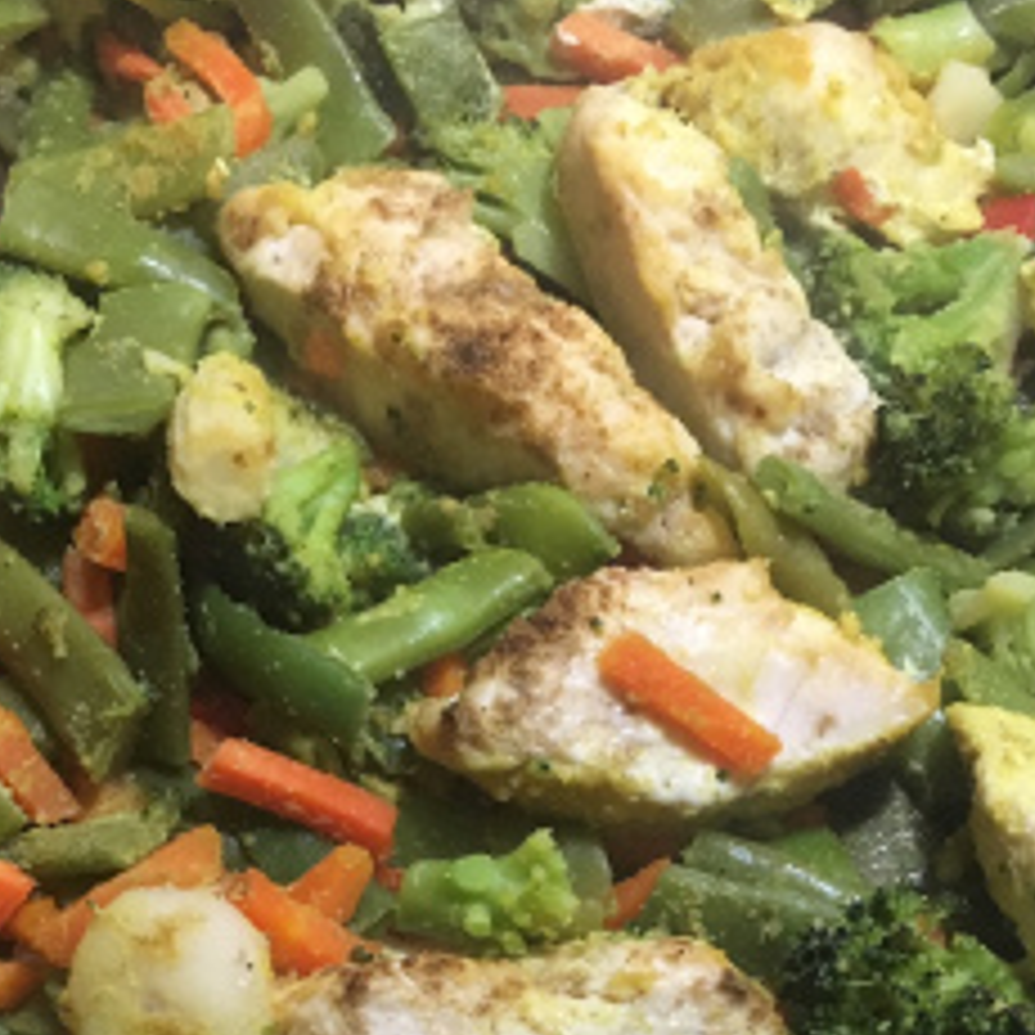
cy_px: 1058
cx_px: 540
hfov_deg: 30.0
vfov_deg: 28.1
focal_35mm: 57
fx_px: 1928
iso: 160
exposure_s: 1/30
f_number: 2.2
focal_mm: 4.15
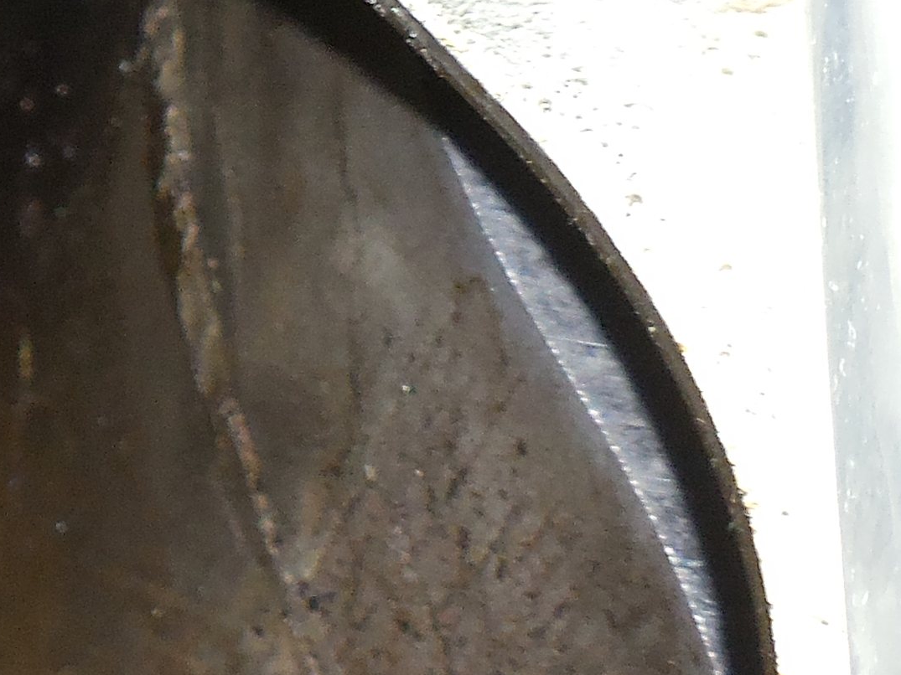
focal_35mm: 420
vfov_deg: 3.5
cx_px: -815
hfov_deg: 4.7
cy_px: 253
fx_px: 10931
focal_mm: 17.7
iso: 280
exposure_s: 1/60
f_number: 5
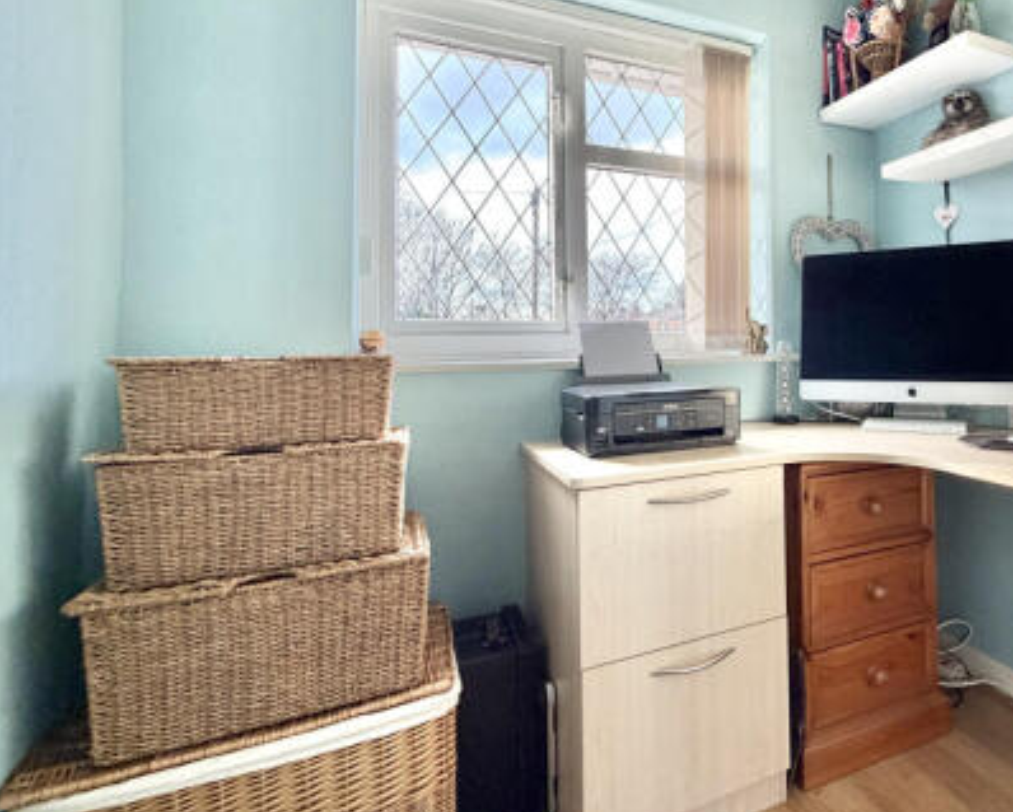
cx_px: 714
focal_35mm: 20
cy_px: 327
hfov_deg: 76.4
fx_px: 600
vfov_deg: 67.5
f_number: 2.2
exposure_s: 1/121
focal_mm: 2.22
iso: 160
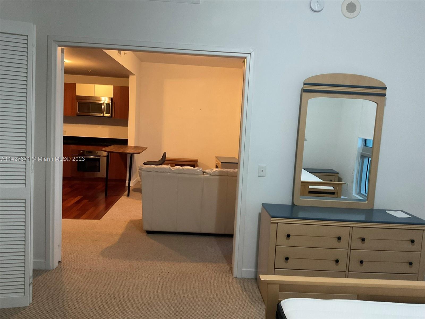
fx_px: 356
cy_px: 160
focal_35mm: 29
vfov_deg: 48.2
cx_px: 212
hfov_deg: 61.7
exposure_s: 1/33
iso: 200
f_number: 1.8
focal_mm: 3
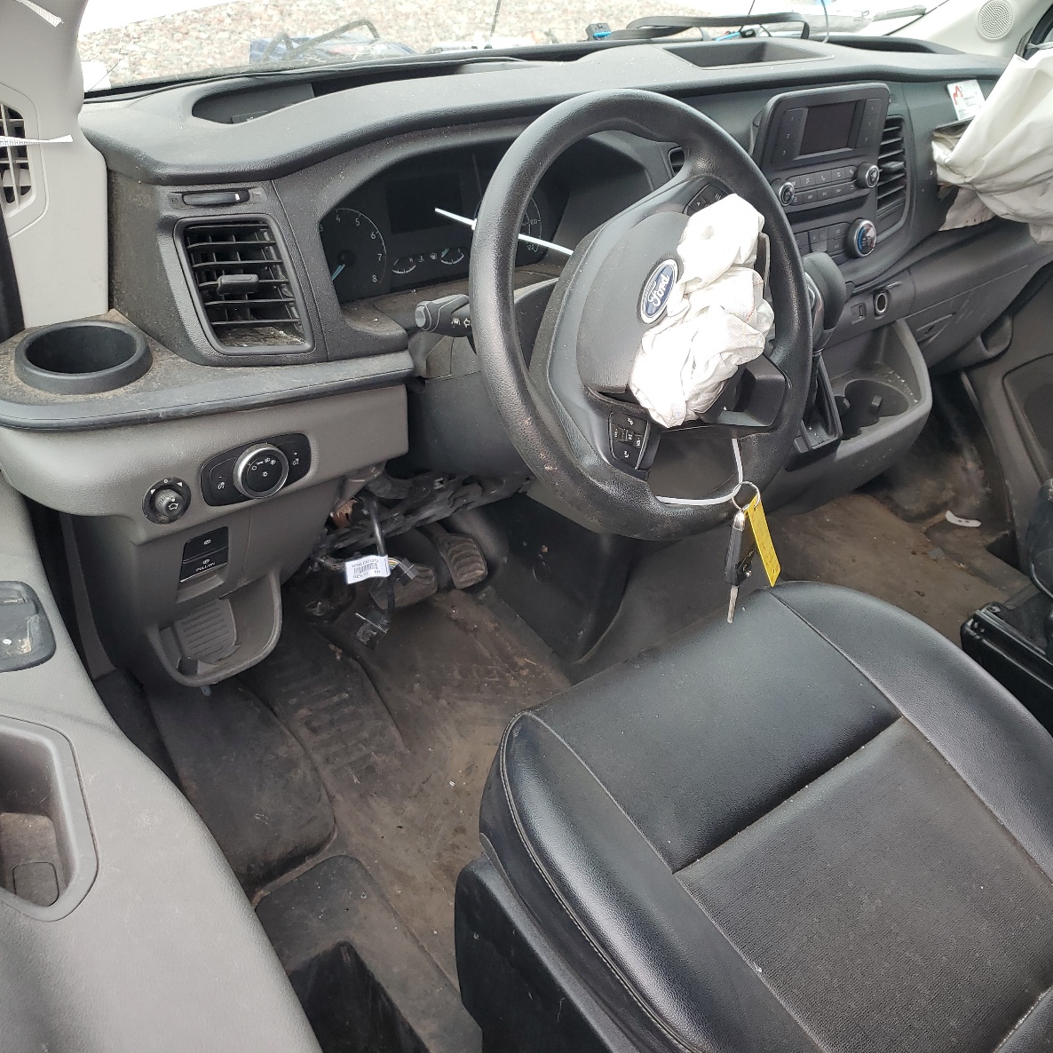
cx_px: 570
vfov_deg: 52.5
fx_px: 1067
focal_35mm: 31
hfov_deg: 52.5
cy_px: 525
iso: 50
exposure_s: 1/159
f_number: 1.5
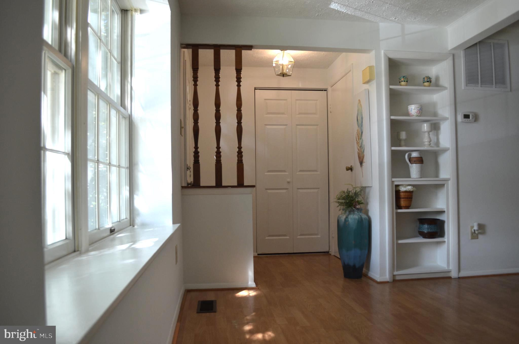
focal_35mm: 27
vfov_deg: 47.7
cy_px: 172
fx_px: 388
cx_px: 260
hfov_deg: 67.5
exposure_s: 1/60
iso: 450
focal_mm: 18
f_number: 4
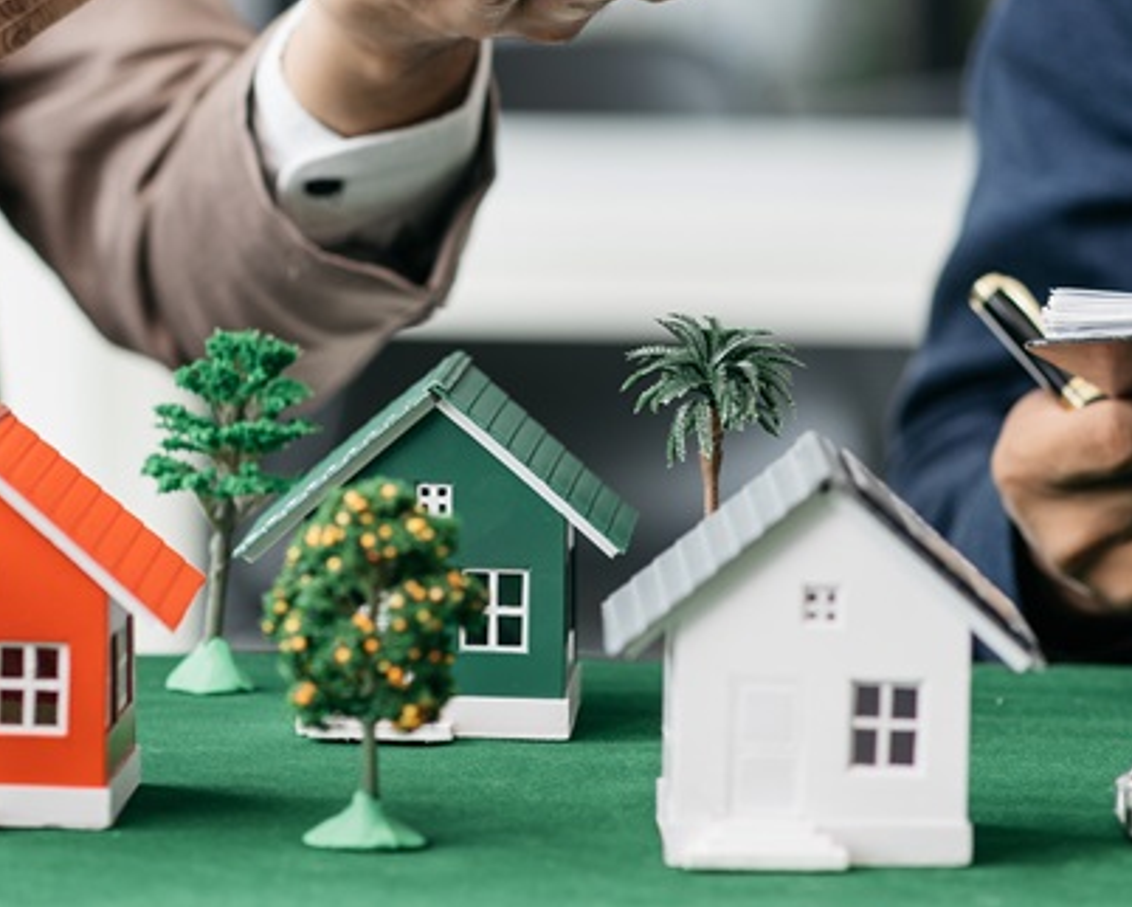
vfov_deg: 7.6
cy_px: -20
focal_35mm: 203
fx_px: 6804
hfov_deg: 9.5
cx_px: 662
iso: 160
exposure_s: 1/80
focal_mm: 85
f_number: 2.8
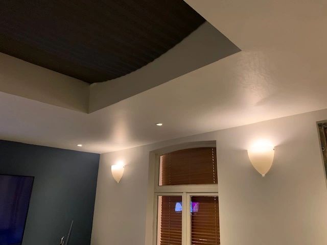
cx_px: 164
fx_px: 246
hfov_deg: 67.3
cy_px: 122
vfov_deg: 53.1
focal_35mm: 26
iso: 400
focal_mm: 4.25
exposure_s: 1/24
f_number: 1.8
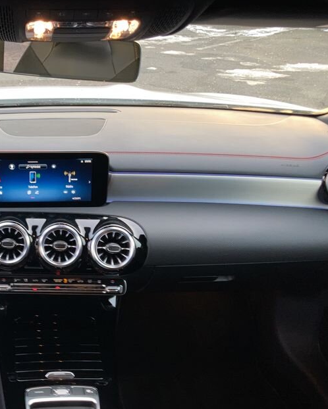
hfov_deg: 32.0
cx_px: 39
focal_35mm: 45
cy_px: 226
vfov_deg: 41.1
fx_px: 546
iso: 25
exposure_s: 1/30
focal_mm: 3.99
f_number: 1.8
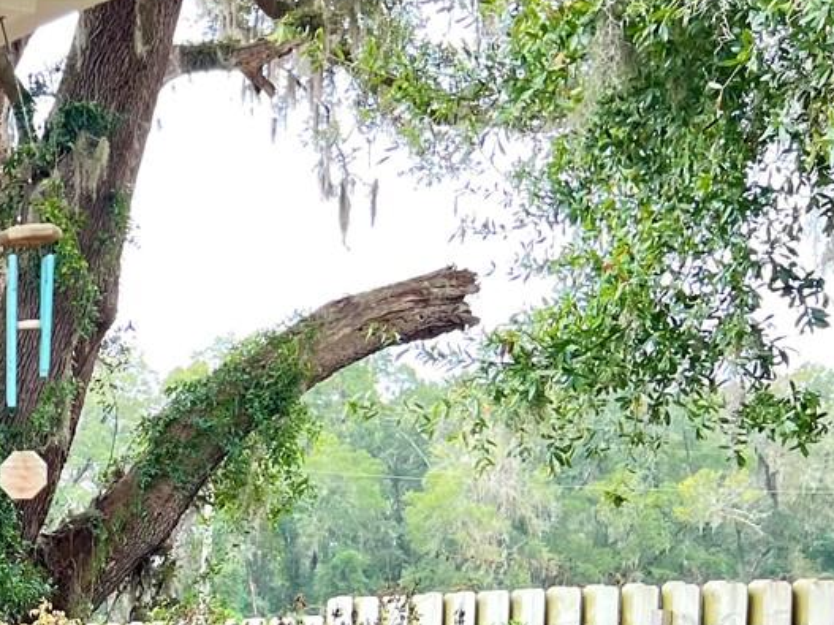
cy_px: 799
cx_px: -391
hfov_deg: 21.2
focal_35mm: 79
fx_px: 1903
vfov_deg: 17.6
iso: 50
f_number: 1.5
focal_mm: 5.7
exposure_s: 1/149
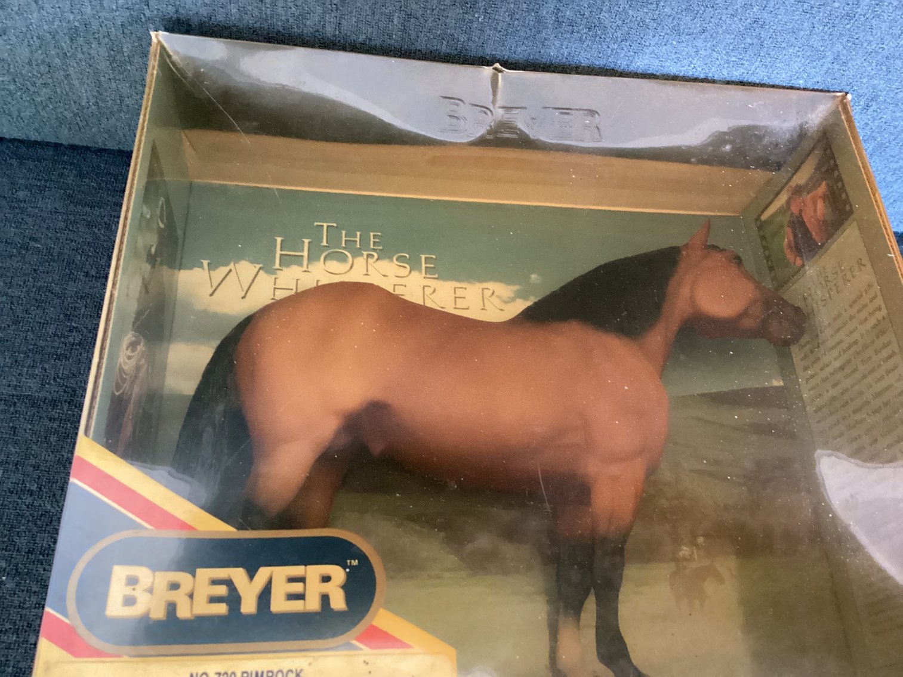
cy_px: 338
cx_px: 452
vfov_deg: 45.4
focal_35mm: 31
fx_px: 809
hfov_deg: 58.3
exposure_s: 1/30
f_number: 2.4
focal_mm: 3.3
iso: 640
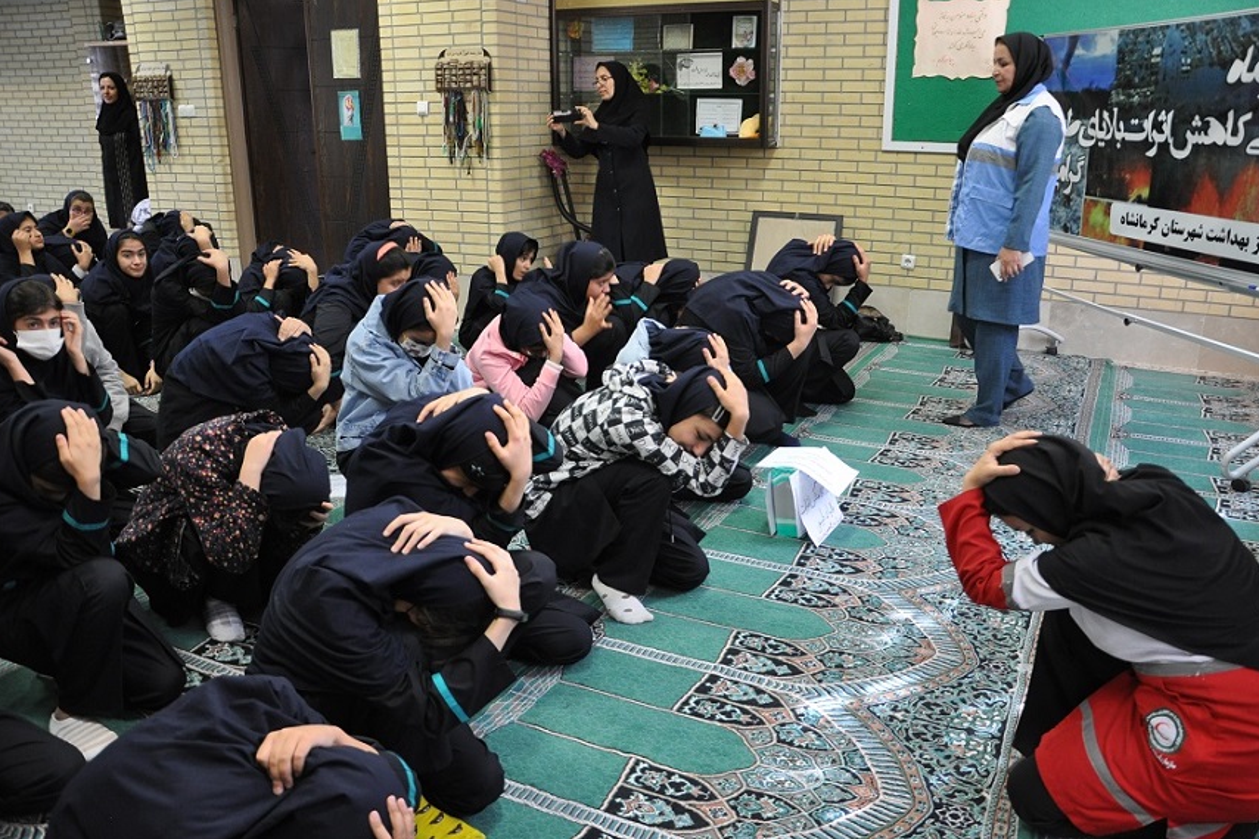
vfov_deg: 22.3
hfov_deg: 32.9
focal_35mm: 61
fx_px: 2133
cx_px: 630
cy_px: 424
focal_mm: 40
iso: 800
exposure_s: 1/60
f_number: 4.5
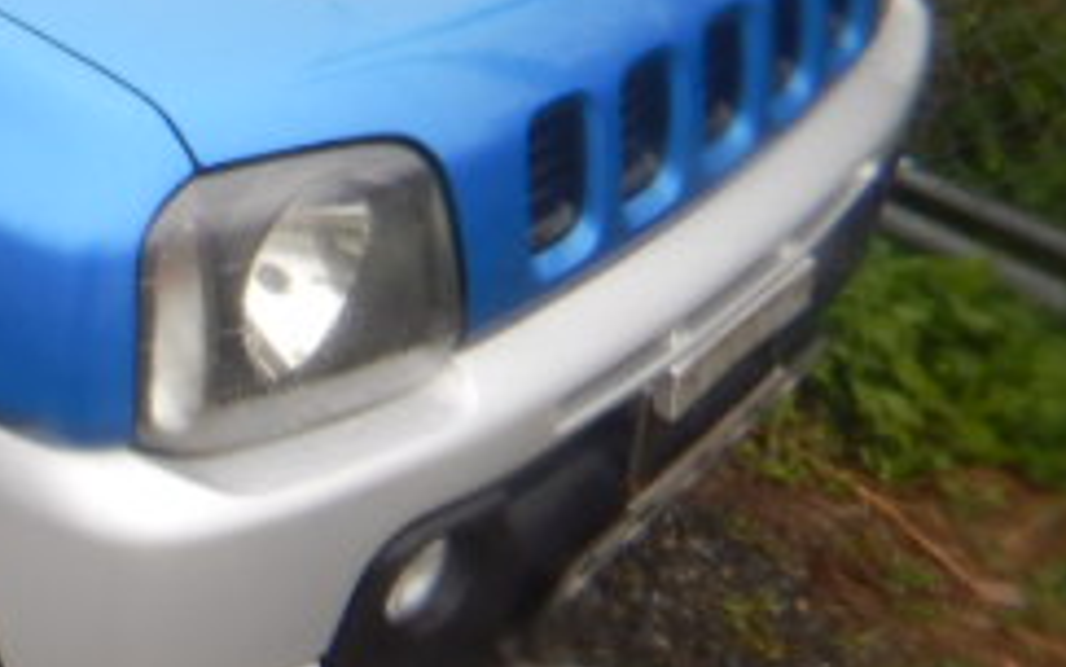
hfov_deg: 26.0
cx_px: -329
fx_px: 1947
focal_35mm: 67
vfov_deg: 18.8
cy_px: -22
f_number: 2.8
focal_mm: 4.3
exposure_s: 1/30
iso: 125
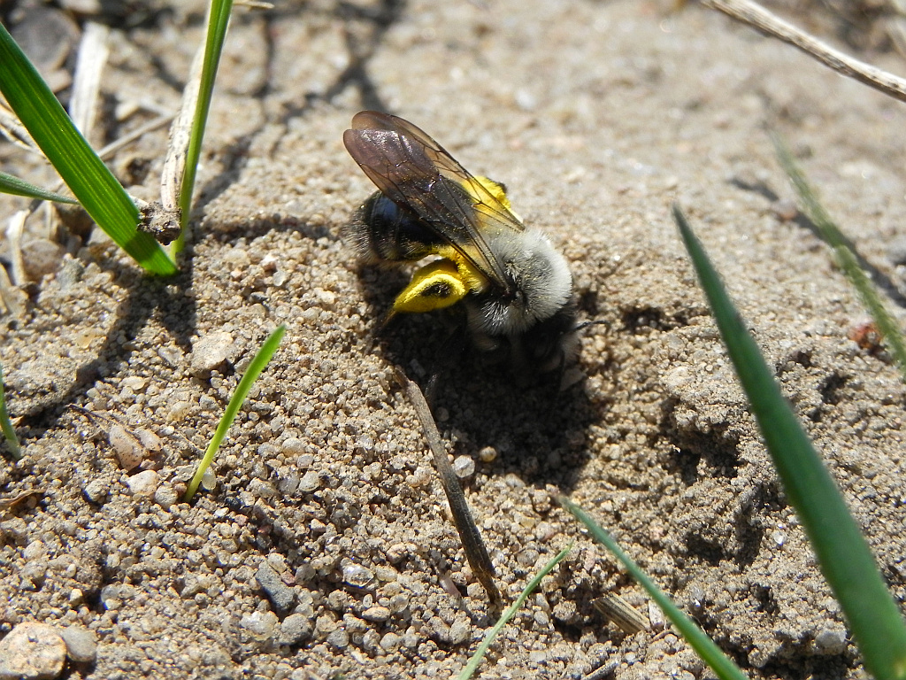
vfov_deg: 14.1
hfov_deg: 18.7
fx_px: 2748
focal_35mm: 105
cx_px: 453
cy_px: 340
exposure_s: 1/629
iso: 160
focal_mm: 18.8
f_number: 5
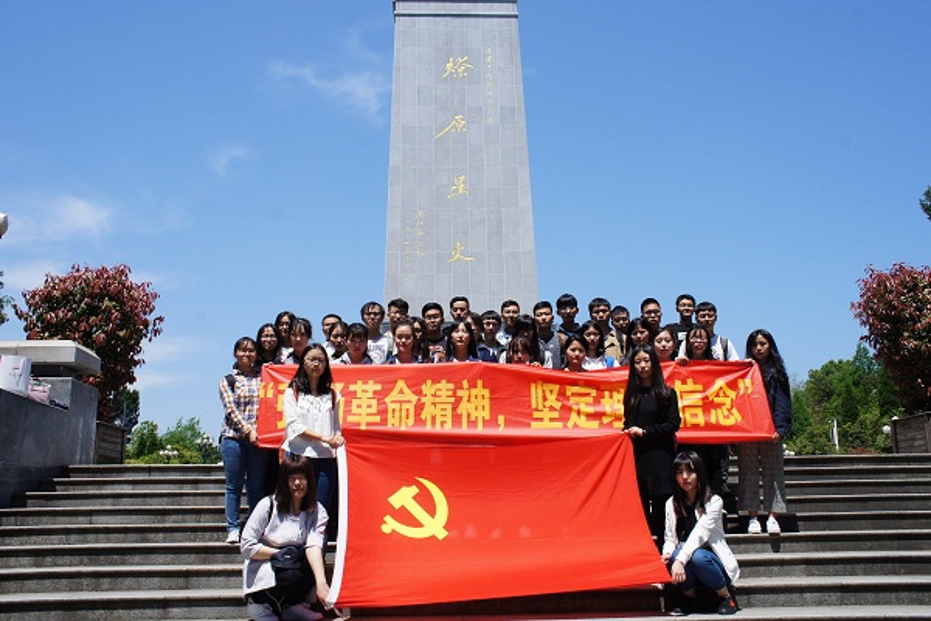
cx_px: 466
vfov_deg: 40.0
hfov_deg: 57.2
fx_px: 853
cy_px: 310
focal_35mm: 33
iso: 200
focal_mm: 22
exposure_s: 1/250
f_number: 13
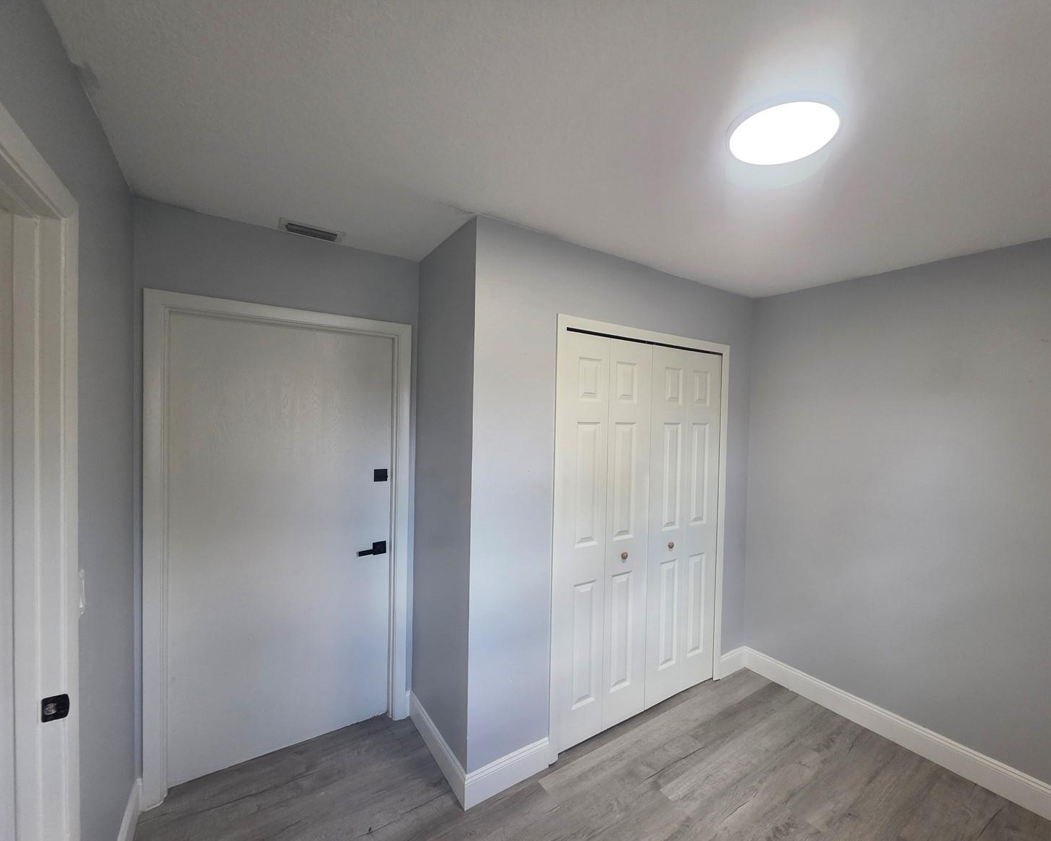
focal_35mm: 14
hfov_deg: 100.4
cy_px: 434
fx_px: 435
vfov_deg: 88.0
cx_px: 578
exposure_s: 1/120
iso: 250
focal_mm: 2.2
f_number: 1.9
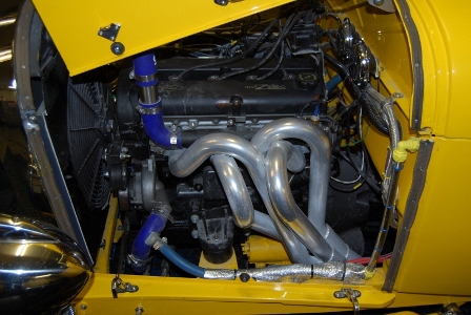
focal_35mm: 36
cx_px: 236
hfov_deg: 53.1
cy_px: 158
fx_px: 472
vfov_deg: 37.0
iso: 200
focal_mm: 24
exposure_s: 1/60
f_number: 4
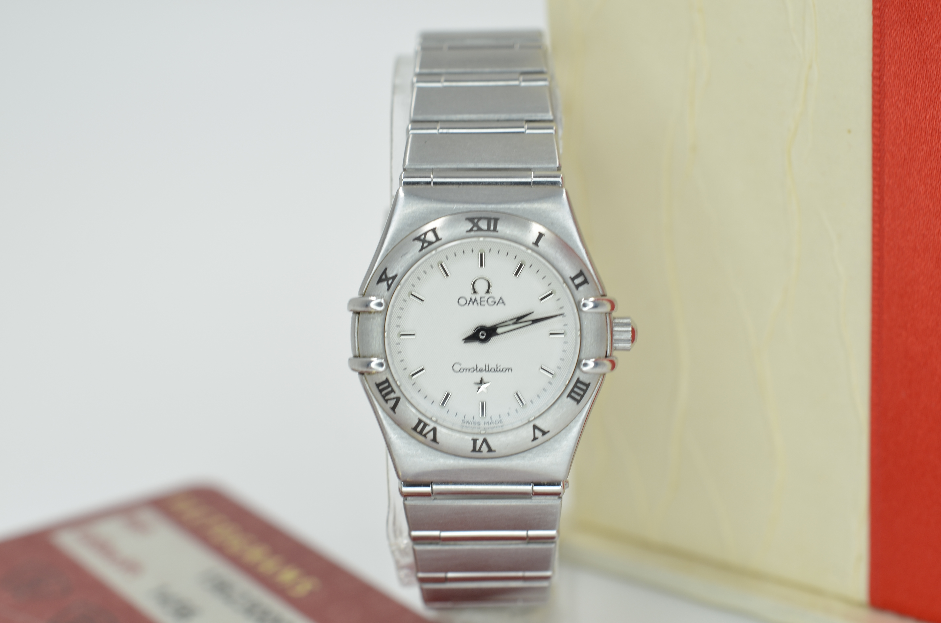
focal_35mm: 60
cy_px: 312
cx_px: 470
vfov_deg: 22.5
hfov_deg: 33.5
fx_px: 1565
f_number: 8
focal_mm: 40
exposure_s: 1/50
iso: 125
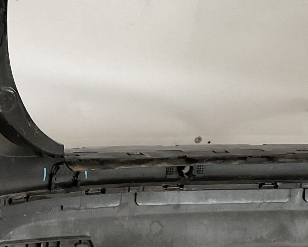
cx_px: 56
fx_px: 830
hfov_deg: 20.8
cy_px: 220
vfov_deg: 16.7
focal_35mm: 91
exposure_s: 1/50
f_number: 1.8
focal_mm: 3
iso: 200
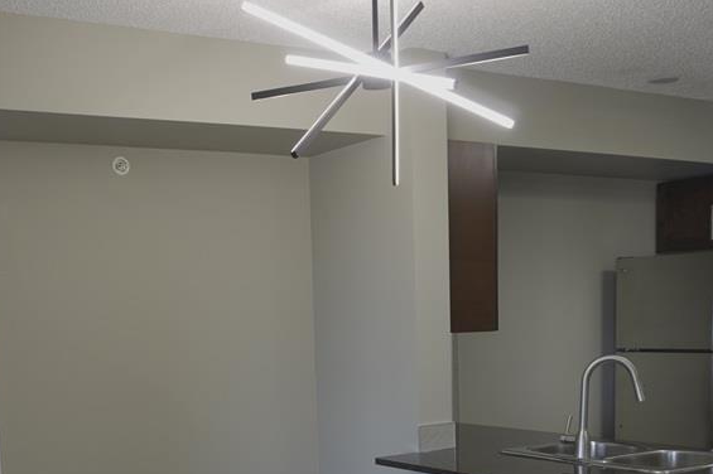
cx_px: 300
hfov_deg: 38.8
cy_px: 461
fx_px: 1009
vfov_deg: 25.3
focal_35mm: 51
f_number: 4
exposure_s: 1/30
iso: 250
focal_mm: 16
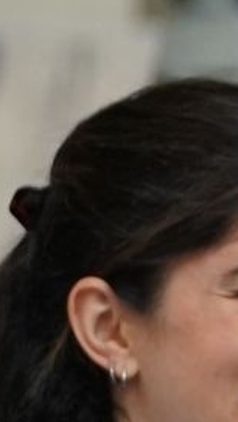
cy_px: 280
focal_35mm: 1674
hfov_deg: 0.7
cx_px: 1081
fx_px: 18729
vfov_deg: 1.3
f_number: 2.8
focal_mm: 161
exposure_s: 1/400
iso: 1600
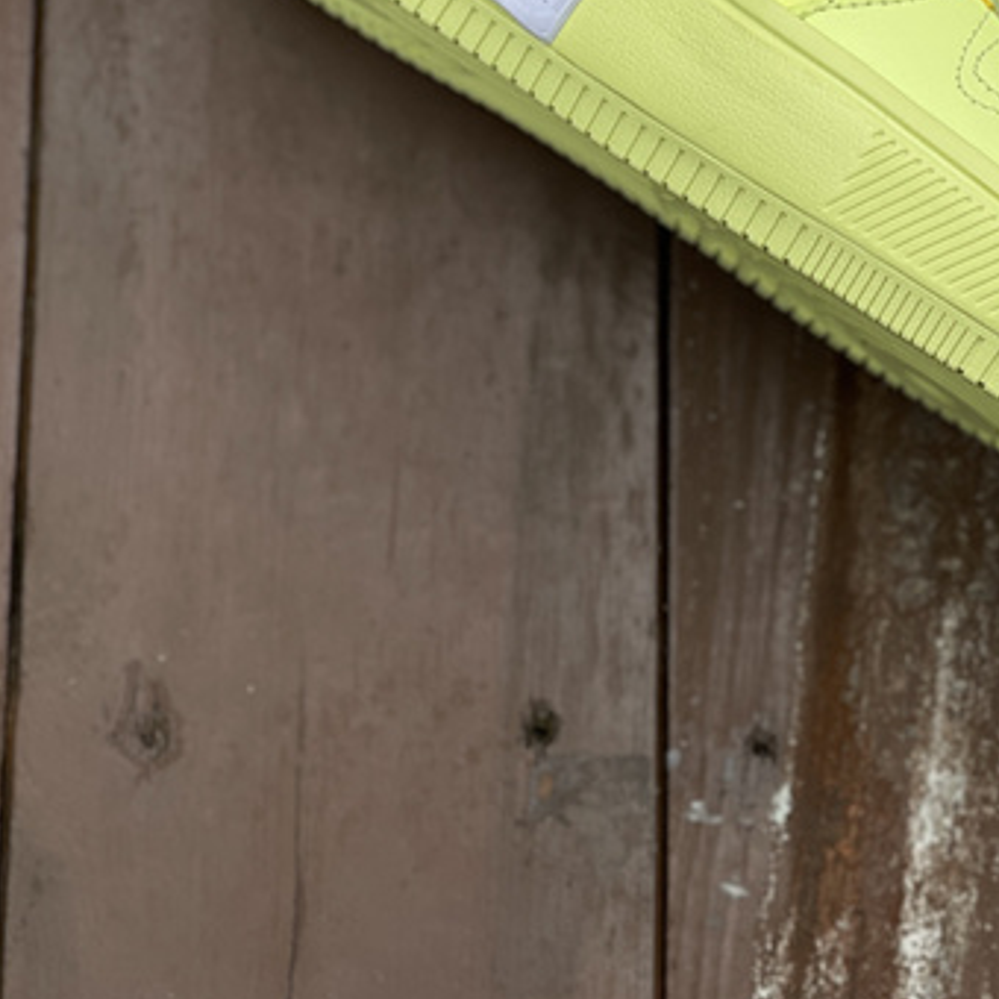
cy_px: 257
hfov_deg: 13.9
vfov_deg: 14.1
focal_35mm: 123
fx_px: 4016
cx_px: 1075
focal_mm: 7.5
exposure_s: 1/133
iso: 20
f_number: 2.2
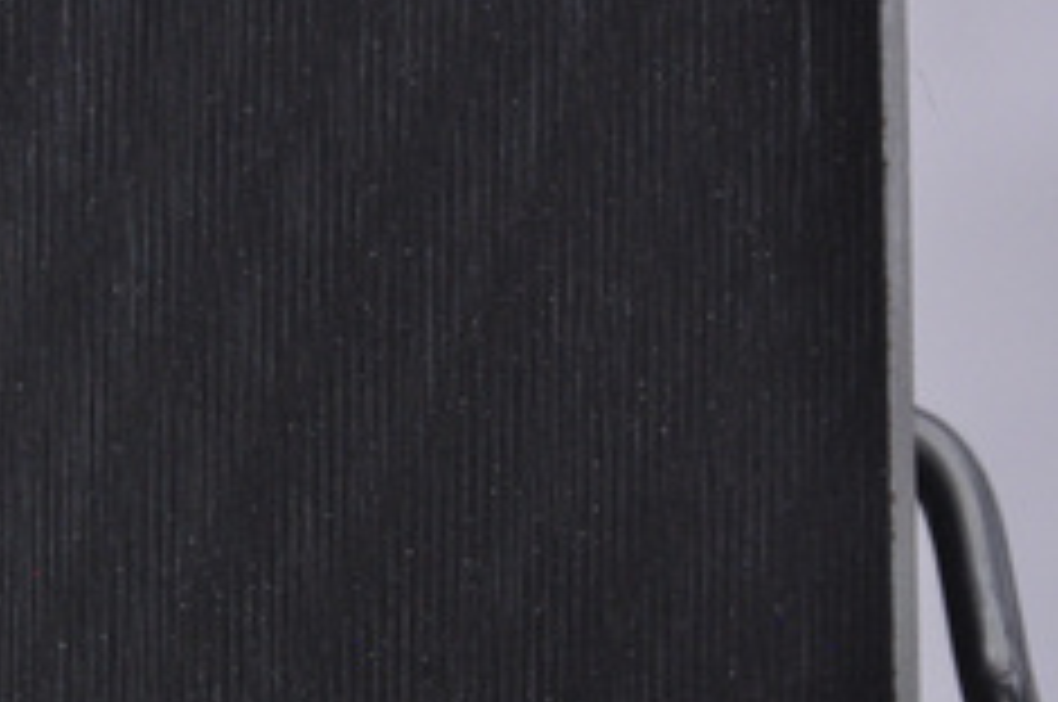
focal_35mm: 301
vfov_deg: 4.6
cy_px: 407
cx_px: 279
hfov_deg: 6.8
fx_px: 8832
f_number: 9.5
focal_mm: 105
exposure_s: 1/125
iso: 3200
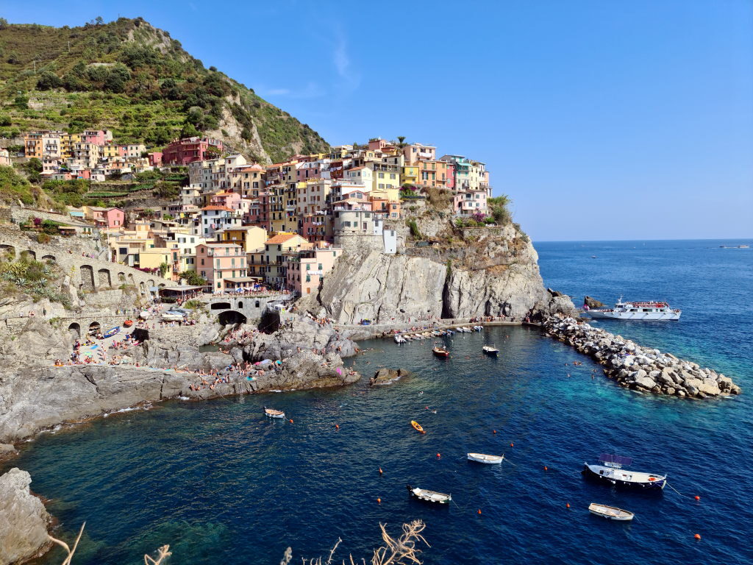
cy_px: 282
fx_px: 544
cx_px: 376
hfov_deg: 69.4
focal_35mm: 25
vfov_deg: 54.9
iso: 50
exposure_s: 1/936
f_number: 1.8
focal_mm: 7
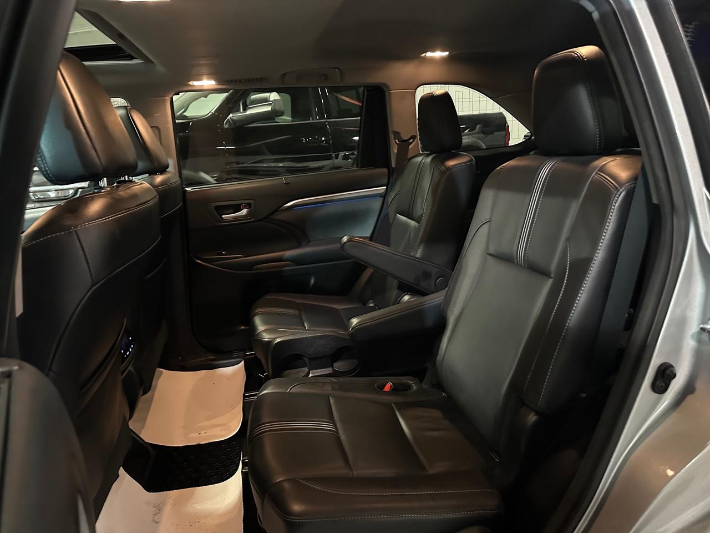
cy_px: 266
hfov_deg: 71.6
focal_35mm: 24
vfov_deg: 56.8
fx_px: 492
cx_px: 355
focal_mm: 6.86
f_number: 1.78
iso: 1600
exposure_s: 1/30
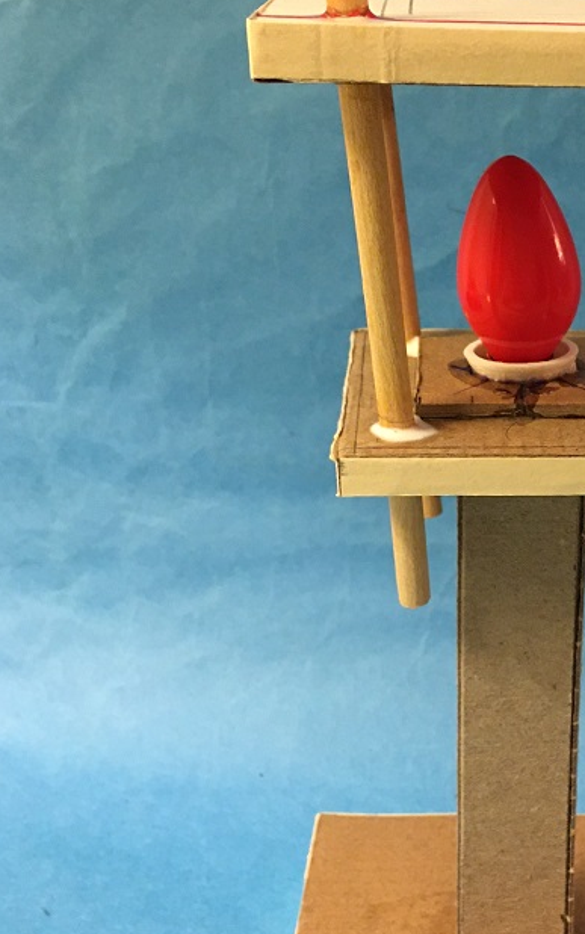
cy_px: 481
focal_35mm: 53
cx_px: 529
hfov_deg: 23.8
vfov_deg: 38.2
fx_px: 1350
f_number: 2.2
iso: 80
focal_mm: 4.15
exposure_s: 1/10
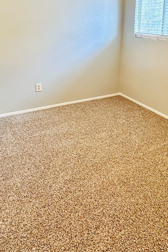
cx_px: 128
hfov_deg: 41.0
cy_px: 59
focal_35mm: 31
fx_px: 217
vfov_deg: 56.8
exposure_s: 1/60
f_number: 2.2
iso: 250
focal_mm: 2.22
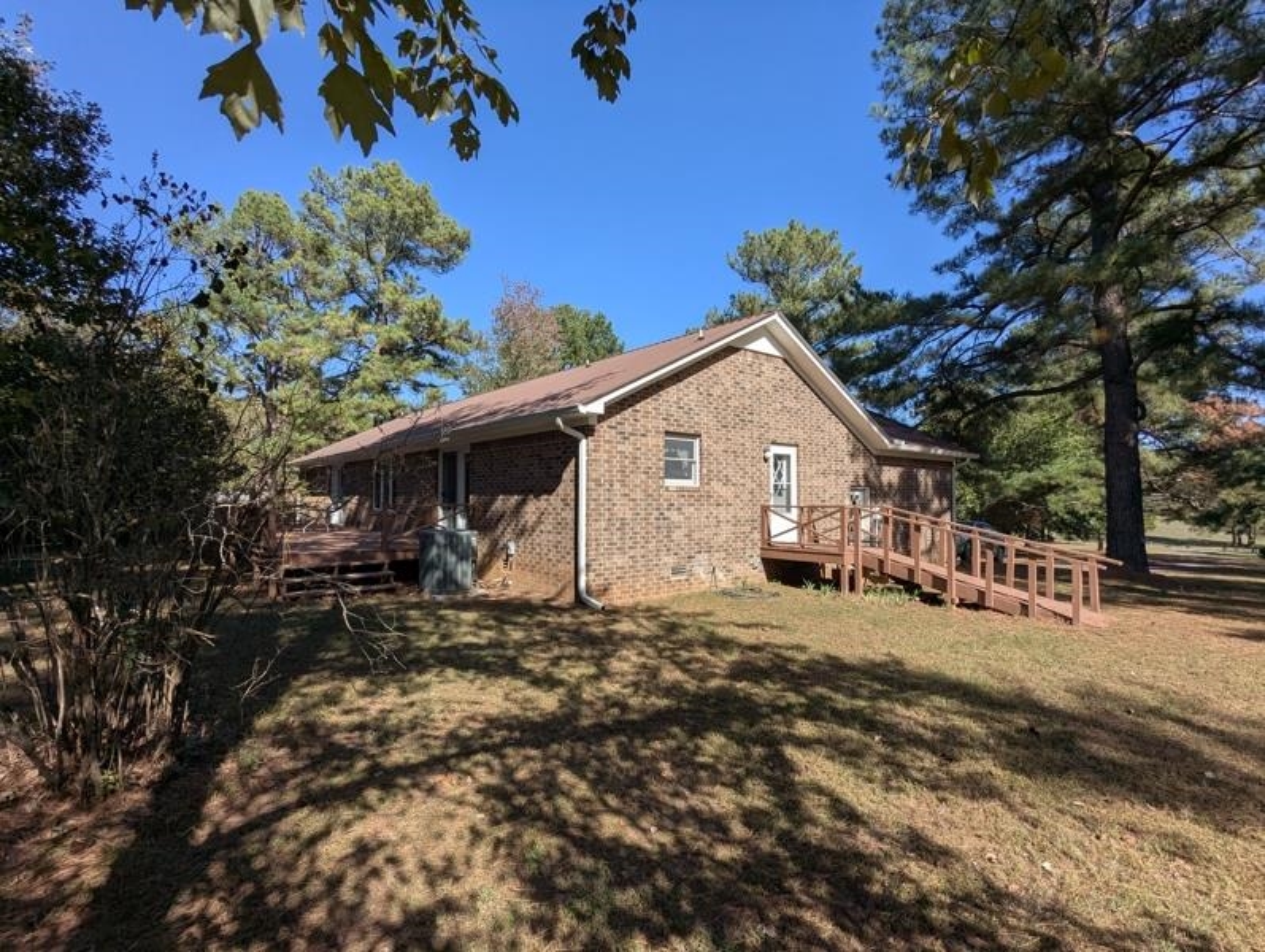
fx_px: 585
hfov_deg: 94.4
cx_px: 632
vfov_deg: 78.2
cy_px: 476
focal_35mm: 16
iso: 54
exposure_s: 1/1408
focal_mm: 2.35
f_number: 2.2
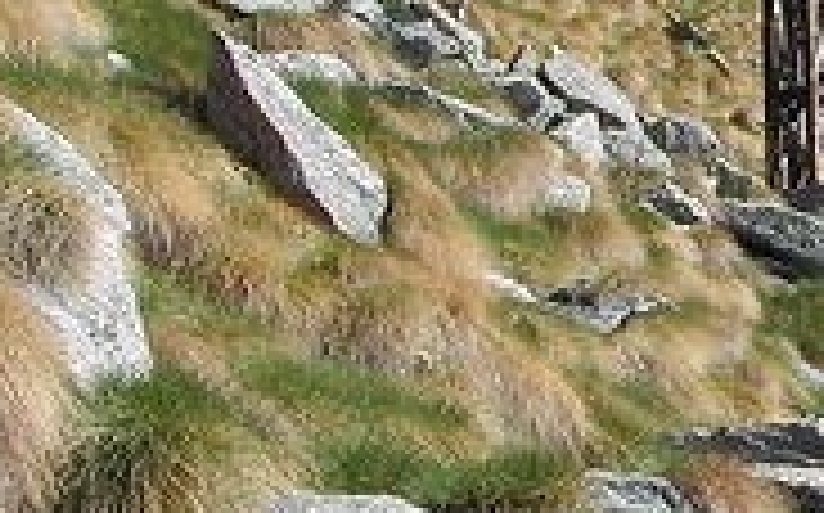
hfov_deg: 15.5
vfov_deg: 9.9
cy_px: 148
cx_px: 883
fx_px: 2962
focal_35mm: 132
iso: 100
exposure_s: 1/168
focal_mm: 8
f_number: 7.6
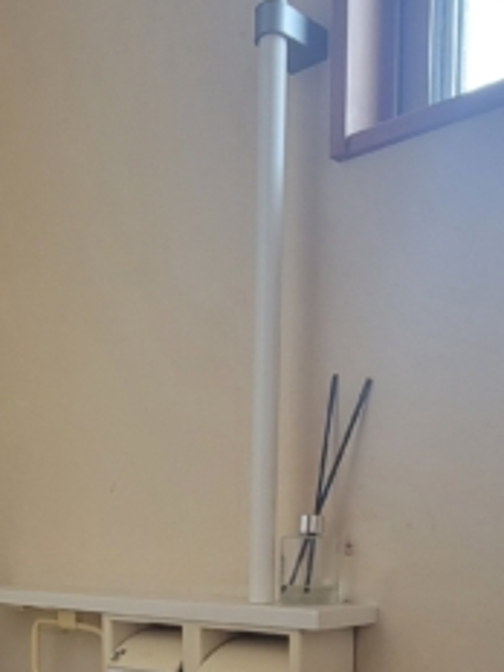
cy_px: 634
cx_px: 219
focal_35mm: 42
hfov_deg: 34.3
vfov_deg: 40.5
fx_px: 815
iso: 320
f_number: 2.2
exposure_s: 1/60
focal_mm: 2.2
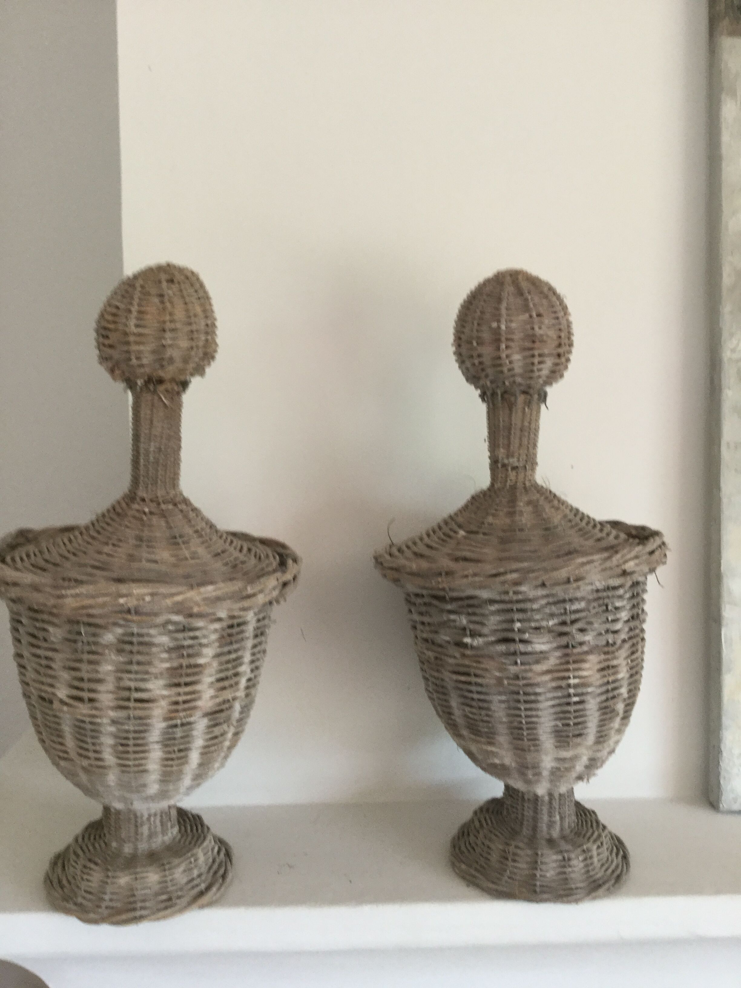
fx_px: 885
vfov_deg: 58.4
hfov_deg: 45.4
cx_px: 370
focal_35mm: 31
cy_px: 494
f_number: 2.4
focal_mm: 3.3
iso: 100
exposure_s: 1/33
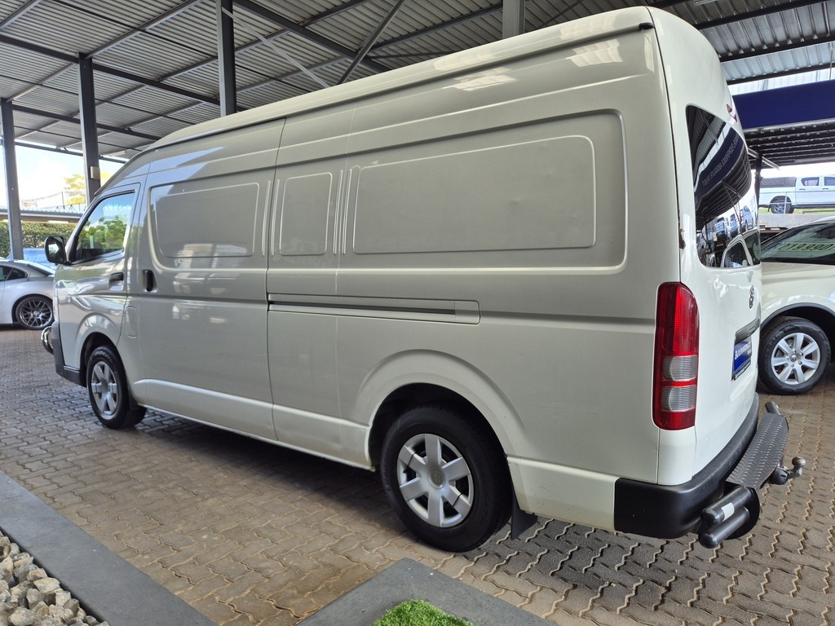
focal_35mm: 23
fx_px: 555
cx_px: 418
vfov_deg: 58.9
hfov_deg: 73.9
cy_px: 313
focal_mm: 5.4
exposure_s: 1/180
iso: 40
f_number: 1.8
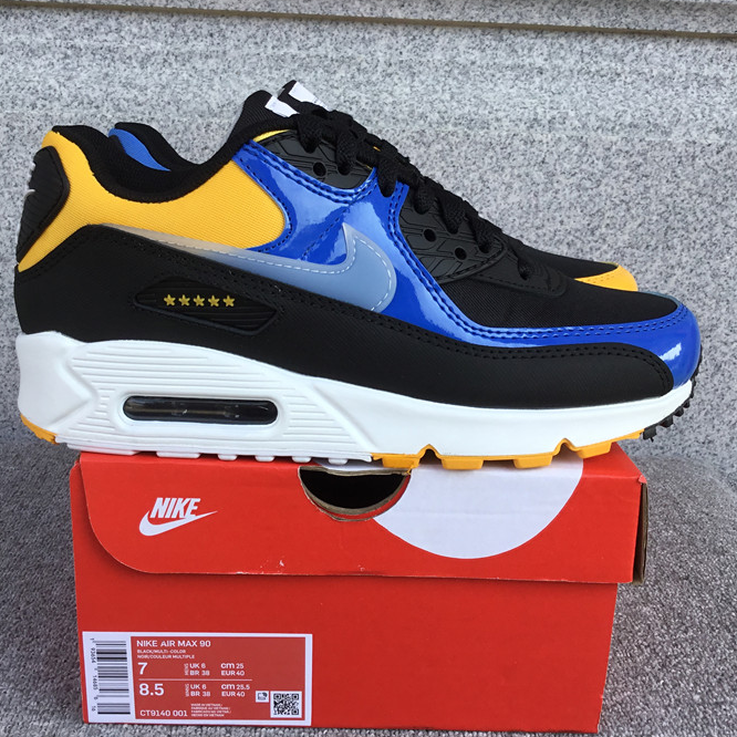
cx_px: 351
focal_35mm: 37
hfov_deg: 44.9
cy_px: 366
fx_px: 891
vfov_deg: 44.9
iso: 25
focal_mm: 3.3
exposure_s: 1/353
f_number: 2.4
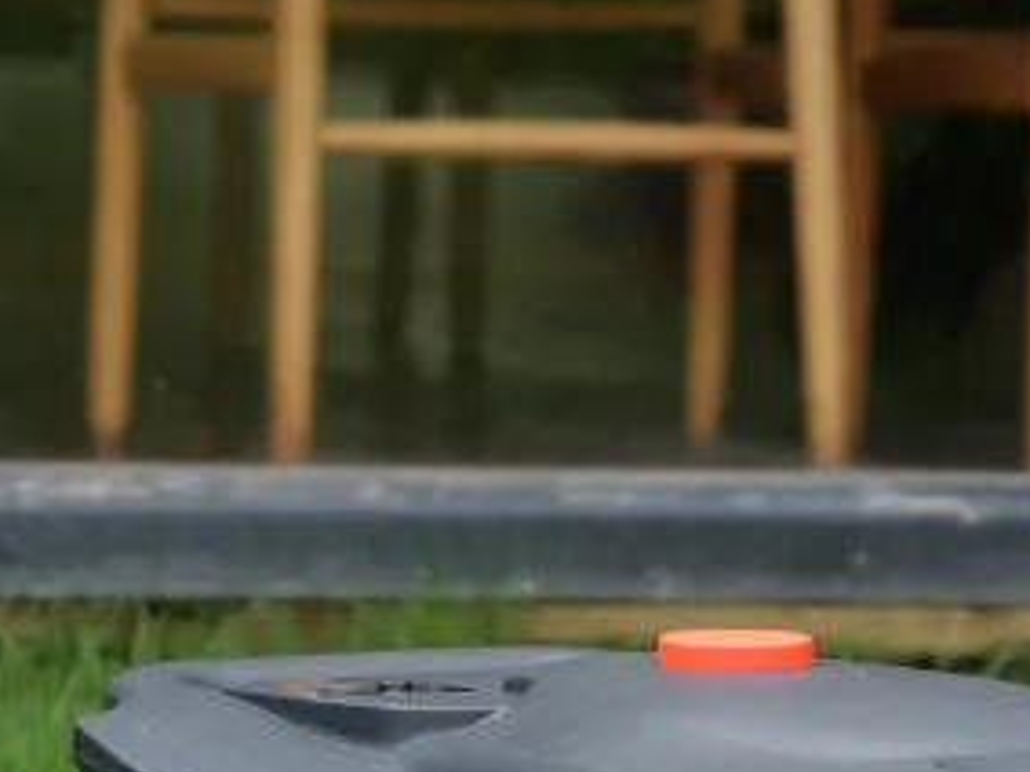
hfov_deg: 6.5
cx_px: 666
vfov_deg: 4.8
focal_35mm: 306
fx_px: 9101
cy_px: 960
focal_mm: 54
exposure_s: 1/250
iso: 100
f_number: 4
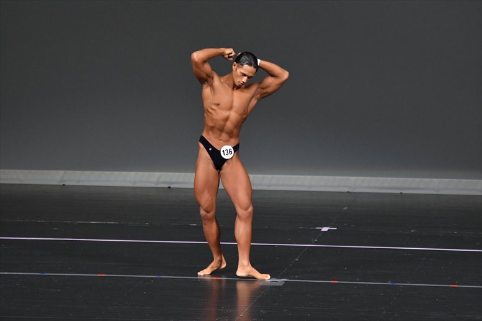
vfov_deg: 4.8
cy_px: 160
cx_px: 241
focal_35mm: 285
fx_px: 3814
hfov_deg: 7.2
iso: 4000
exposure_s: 1/400
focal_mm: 190
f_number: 5.6
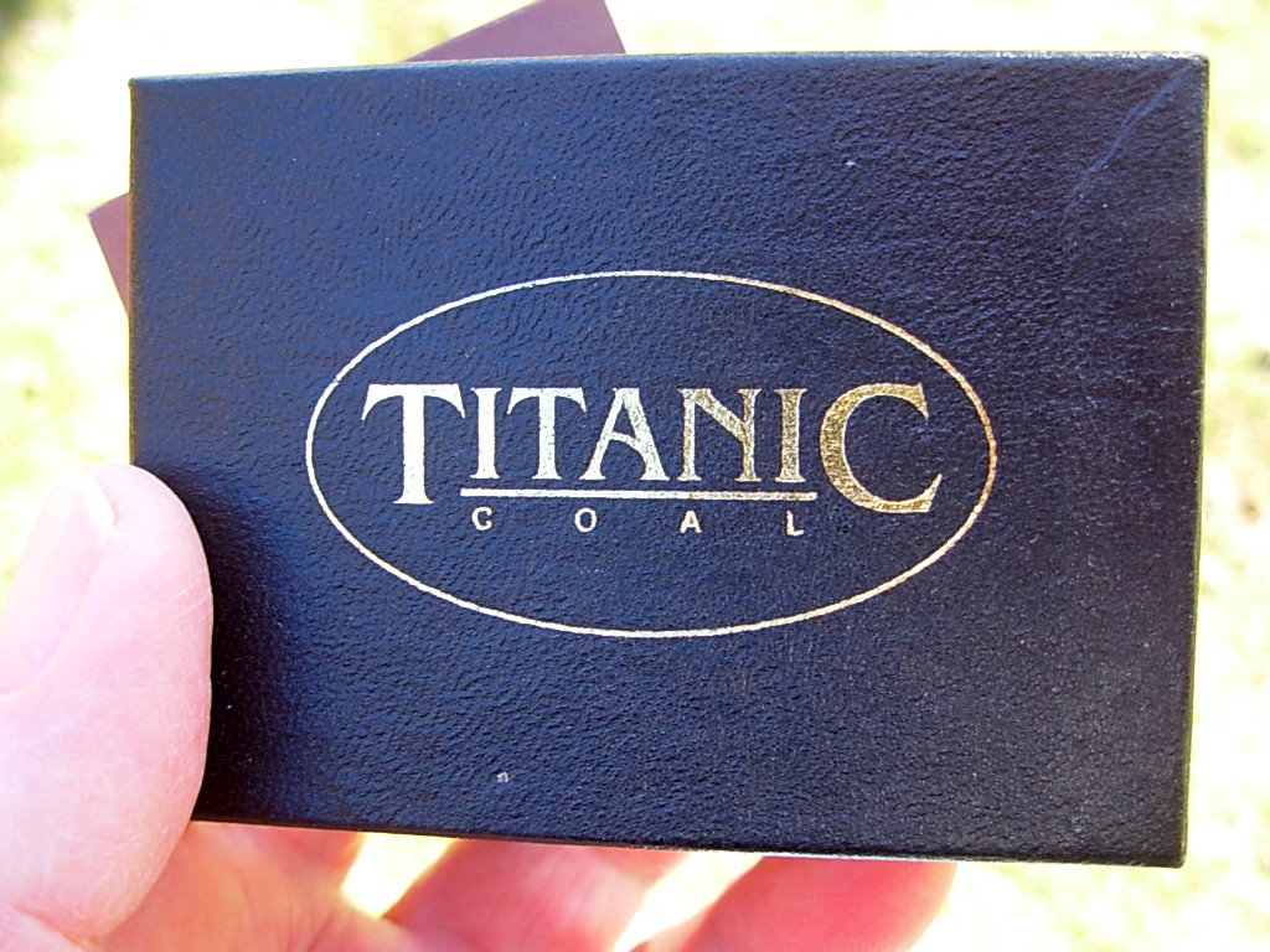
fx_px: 1394
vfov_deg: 37.7
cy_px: 476
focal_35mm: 38
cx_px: 635
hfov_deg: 49.0
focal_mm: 6.3
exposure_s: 1/42.7
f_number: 2.9
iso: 50
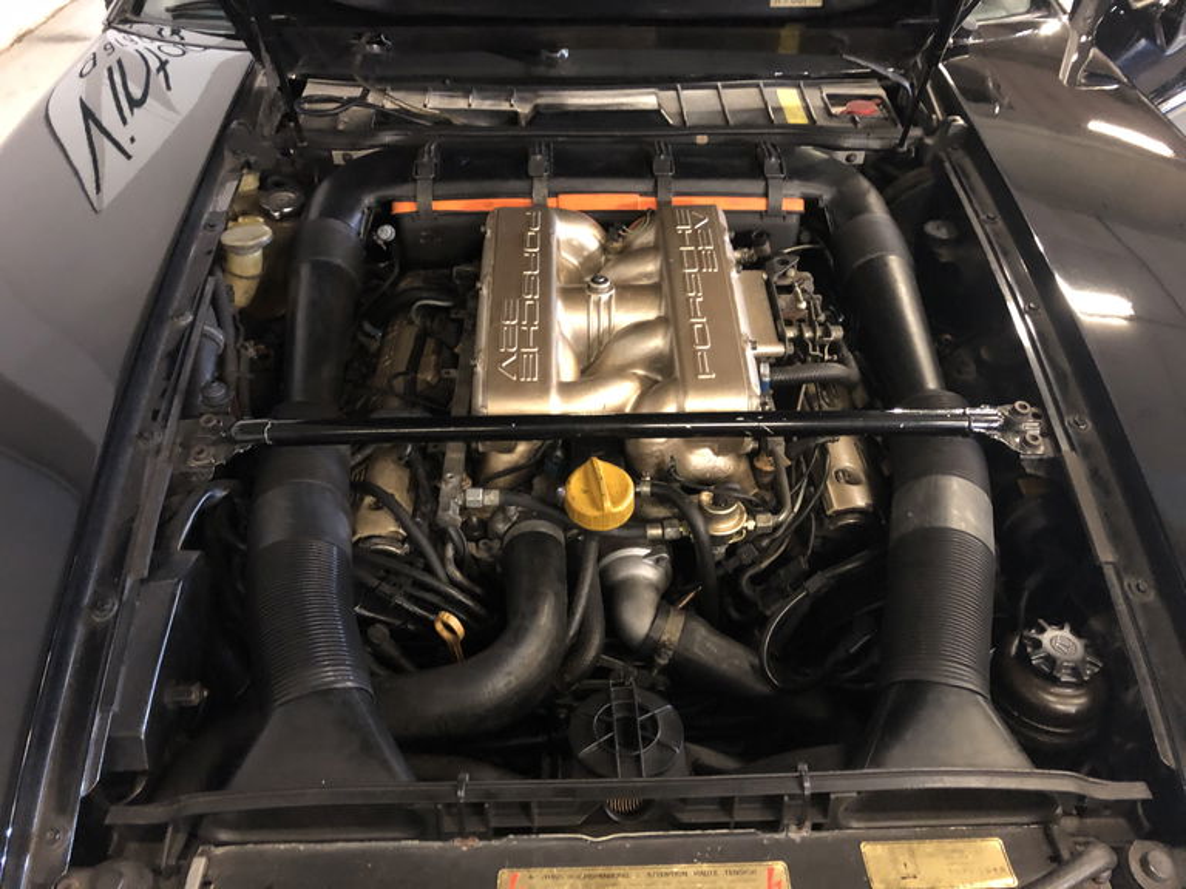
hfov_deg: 63.4
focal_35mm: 28
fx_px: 959
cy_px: 444
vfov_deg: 49.7
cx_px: 593
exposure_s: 1/4
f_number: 1.8
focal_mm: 3.99
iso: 125
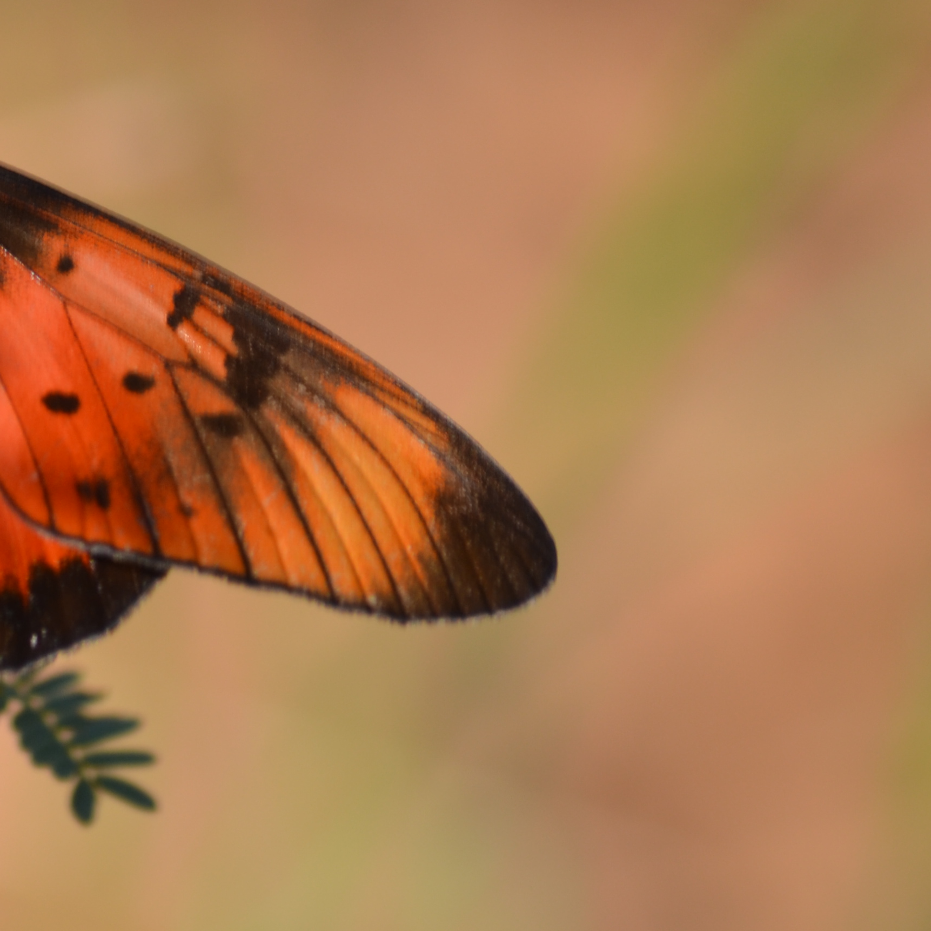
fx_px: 20752
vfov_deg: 2.6
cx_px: -220
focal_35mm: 682
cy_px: 307
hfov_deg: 2.6
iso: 100
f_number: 8
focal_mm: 200
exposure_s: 1/125
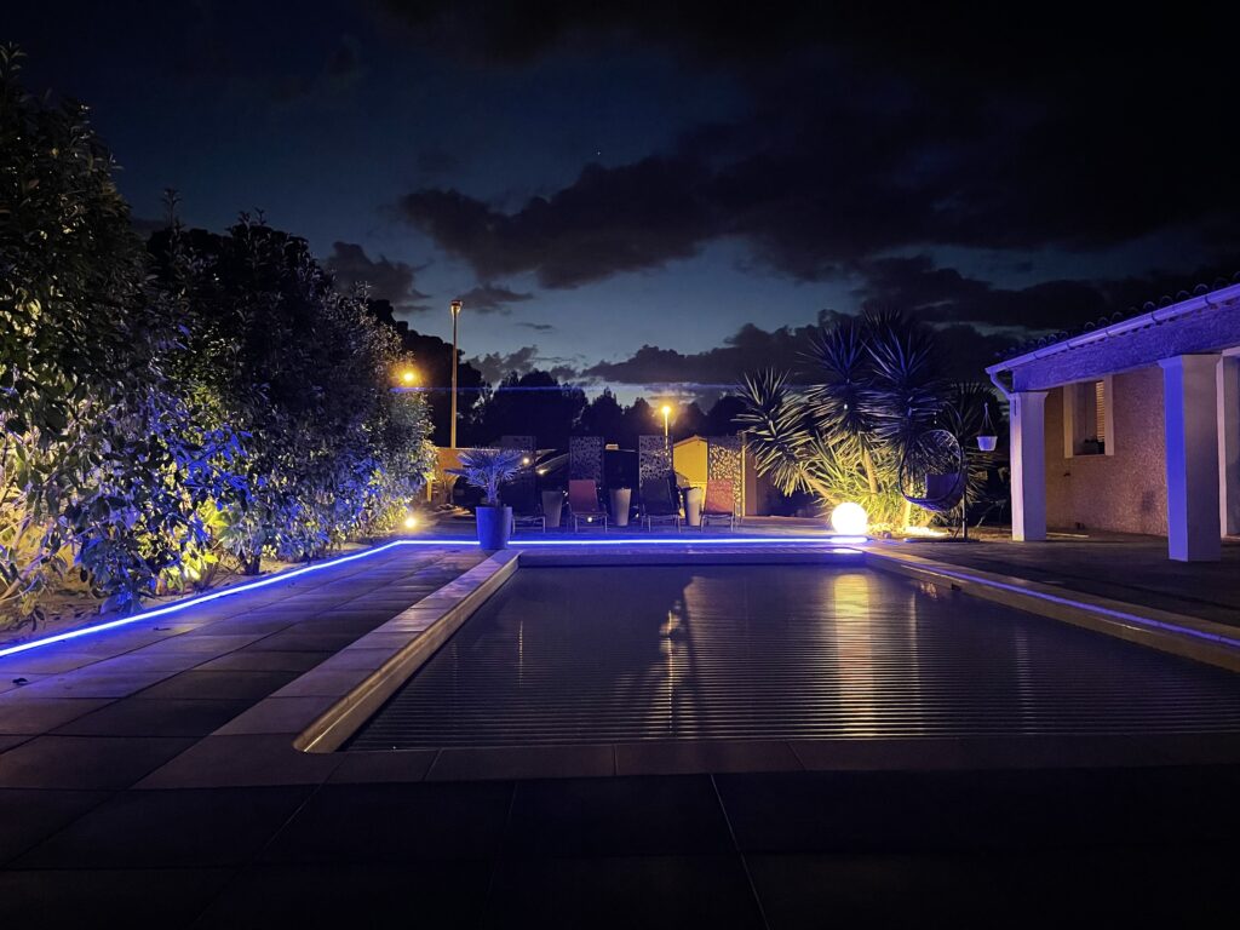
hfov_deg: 67.3
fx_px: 931
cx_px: 620
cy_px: 465
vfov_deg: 53.1
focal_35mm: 26
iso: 2500
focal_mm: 5.1
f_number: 1.6
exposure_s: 1/15
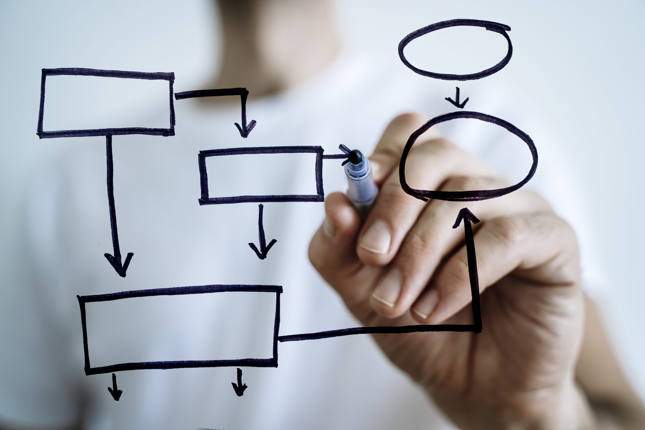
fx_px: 950
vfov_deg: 25.5
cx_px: 322
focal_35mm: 53
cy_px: 215
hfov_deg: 37.5
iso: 800
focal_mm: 53
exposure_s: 1/125
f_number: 2.8
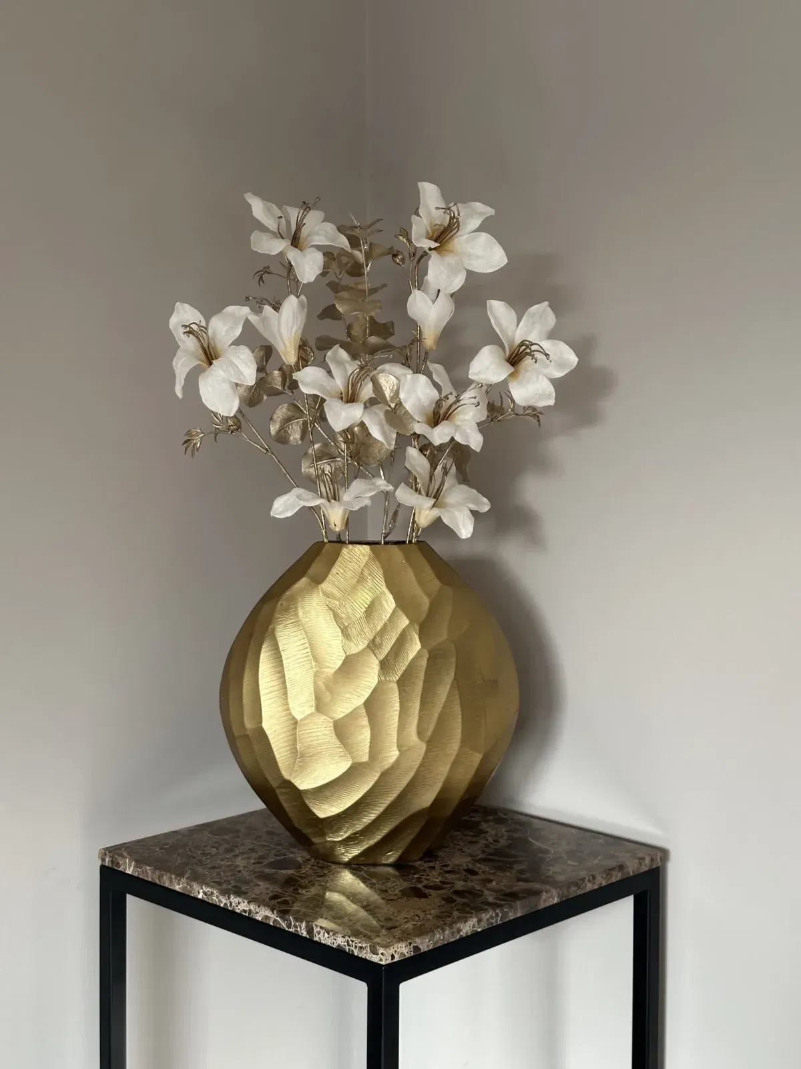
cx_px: 400
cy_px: 534
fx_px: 1481
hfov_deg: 30.3
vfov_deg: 39.7
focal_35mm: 48
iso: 80
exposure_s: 1/171
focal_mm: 6.86
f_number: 1.78
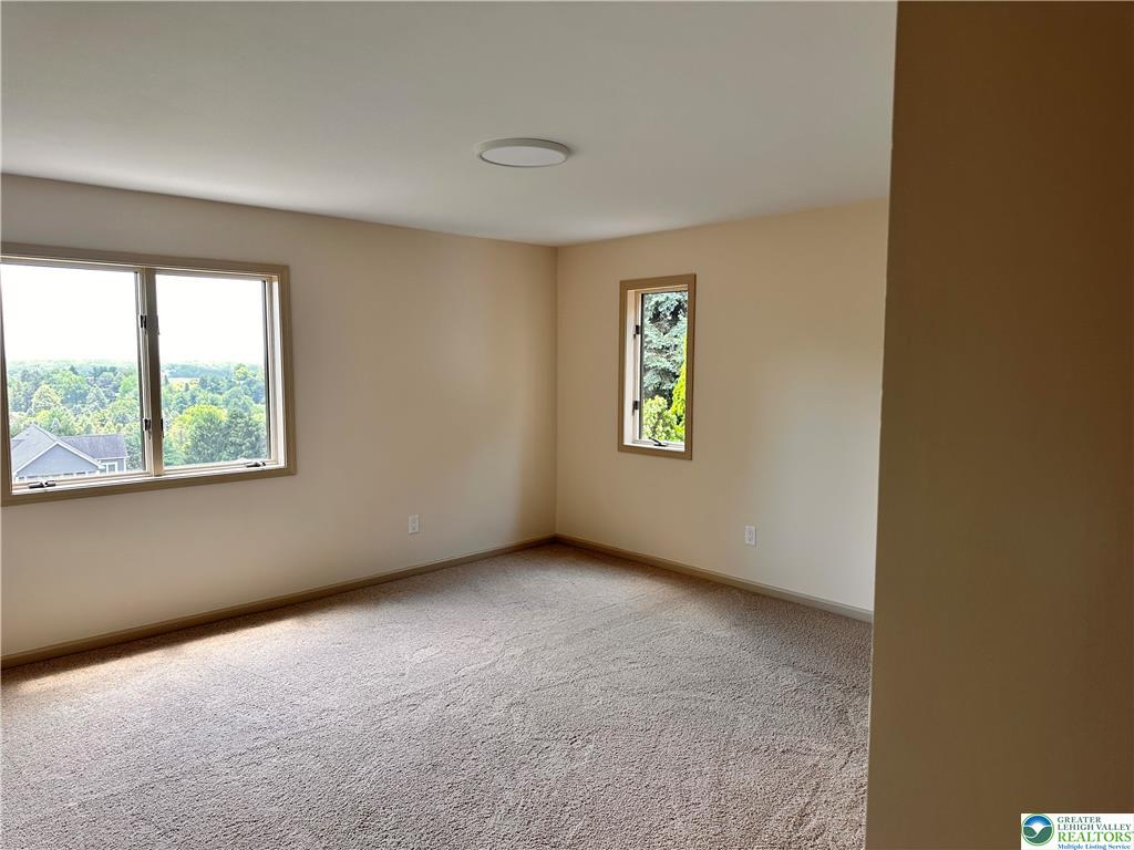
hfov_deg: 71.6
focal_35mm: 24
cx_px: 567
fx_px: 786
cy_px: 425
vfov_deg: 56.8
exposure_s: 1/123
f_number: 1.78
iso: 50
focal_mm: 6.86
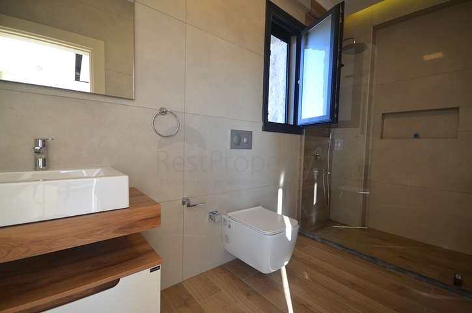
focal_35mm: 15
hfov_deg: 100.5
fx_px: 196
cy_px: 156
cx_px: 236
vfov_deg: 77.1
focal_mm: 10
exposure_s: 1/60
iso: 360
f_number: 5.6
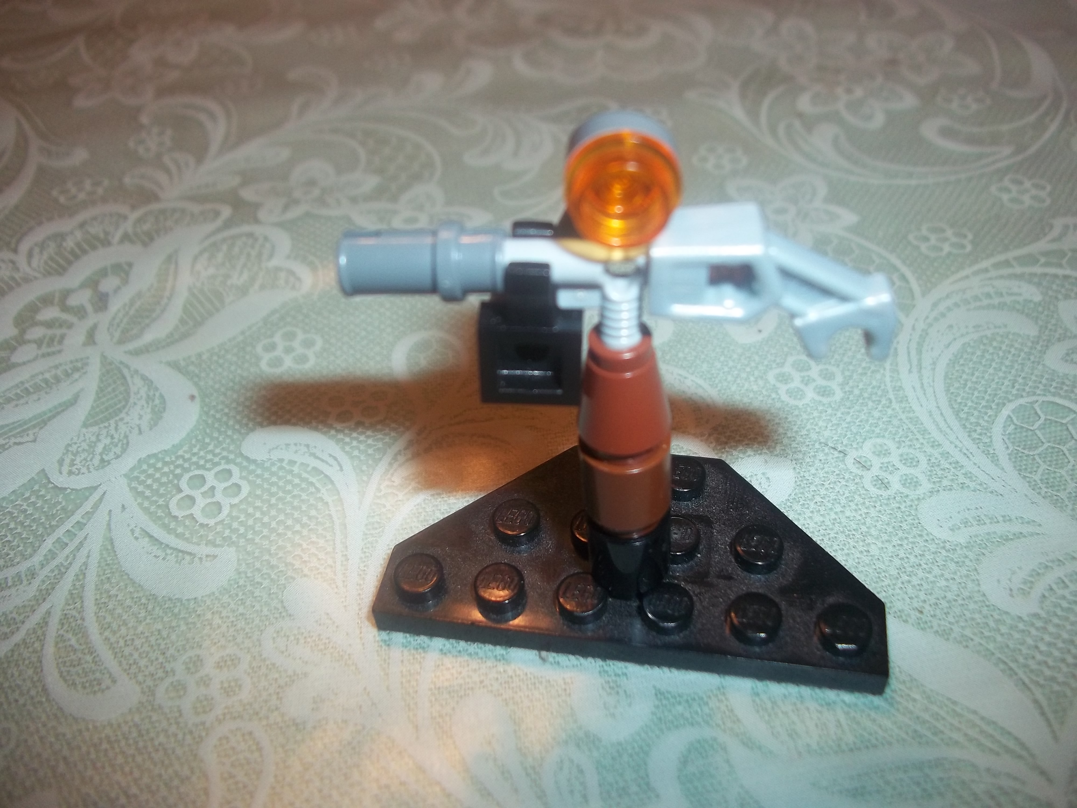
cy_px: 404
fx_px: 996
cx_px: 538
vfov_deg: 44.2
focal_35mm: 32
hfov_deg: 56.8
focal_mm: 5.7
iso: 80
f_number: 2.9
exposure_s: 1/30
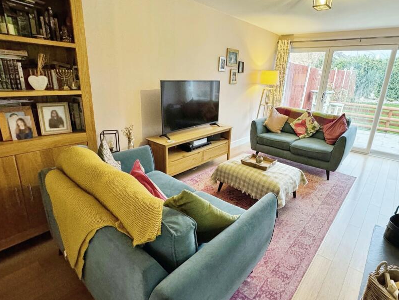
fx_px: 208
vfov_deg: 70.3
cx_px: 246
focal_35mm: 18
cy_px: 191
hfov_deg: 86.2
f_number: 2.2
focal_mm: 2.22
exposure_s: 1/50
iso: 400
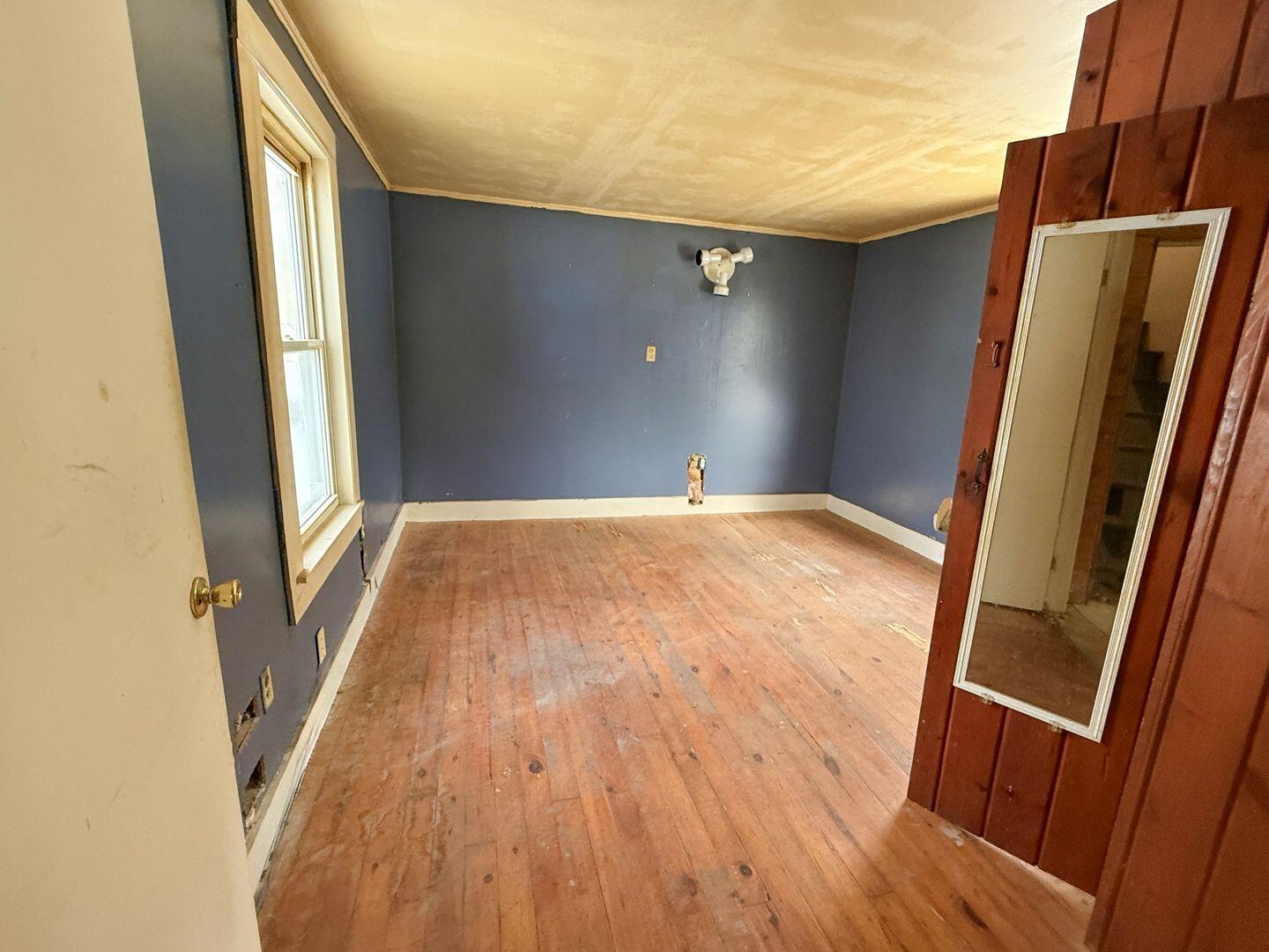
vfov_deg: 85.7
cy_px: 476
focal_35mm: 14
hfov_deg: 102.1
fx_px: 513
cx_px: 634
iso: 500
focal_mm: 2.22
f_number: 2.2
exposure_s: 1/60
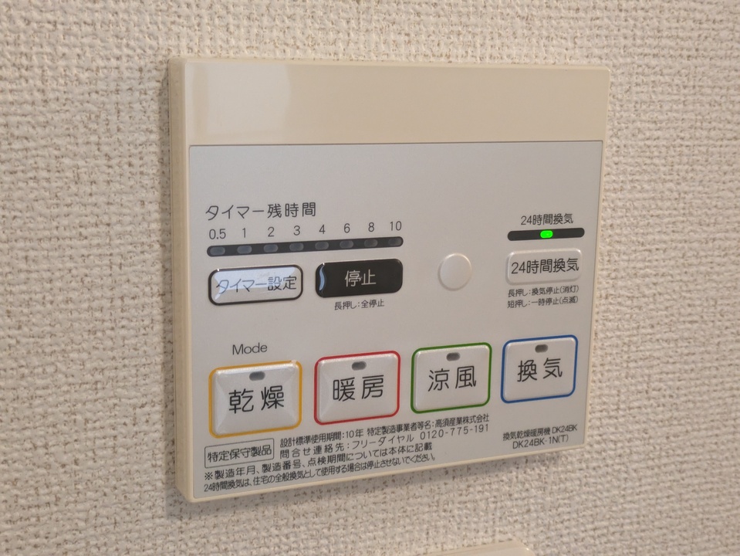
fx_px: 1091
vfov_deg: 28.6
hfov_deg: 37.5
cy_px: 278
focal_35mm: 51
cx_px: 370
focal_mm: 5.43
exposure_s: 1/60
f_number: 1.89
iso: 352
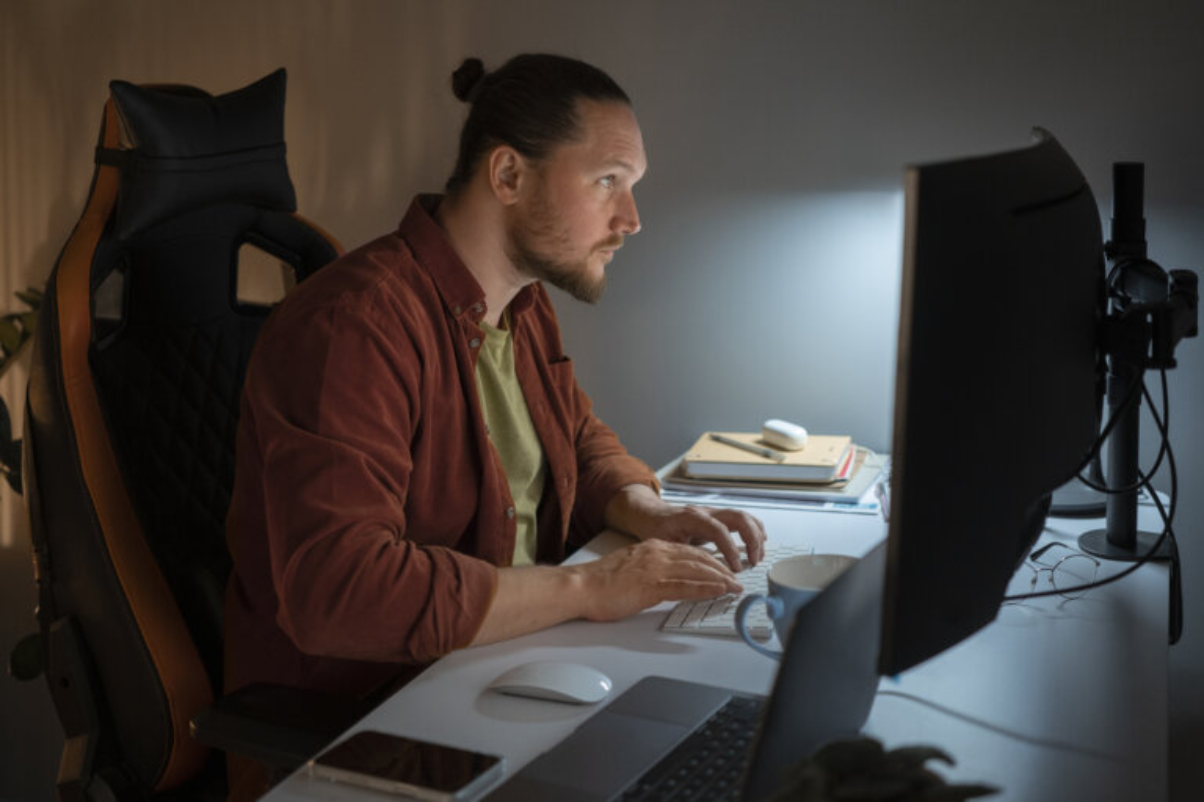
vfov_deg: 33.4
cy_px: 401
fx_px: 1338
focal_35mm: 40
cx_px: 602
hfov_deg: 48.5
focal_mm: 40
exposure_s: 1/60
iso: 800
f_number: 2.2
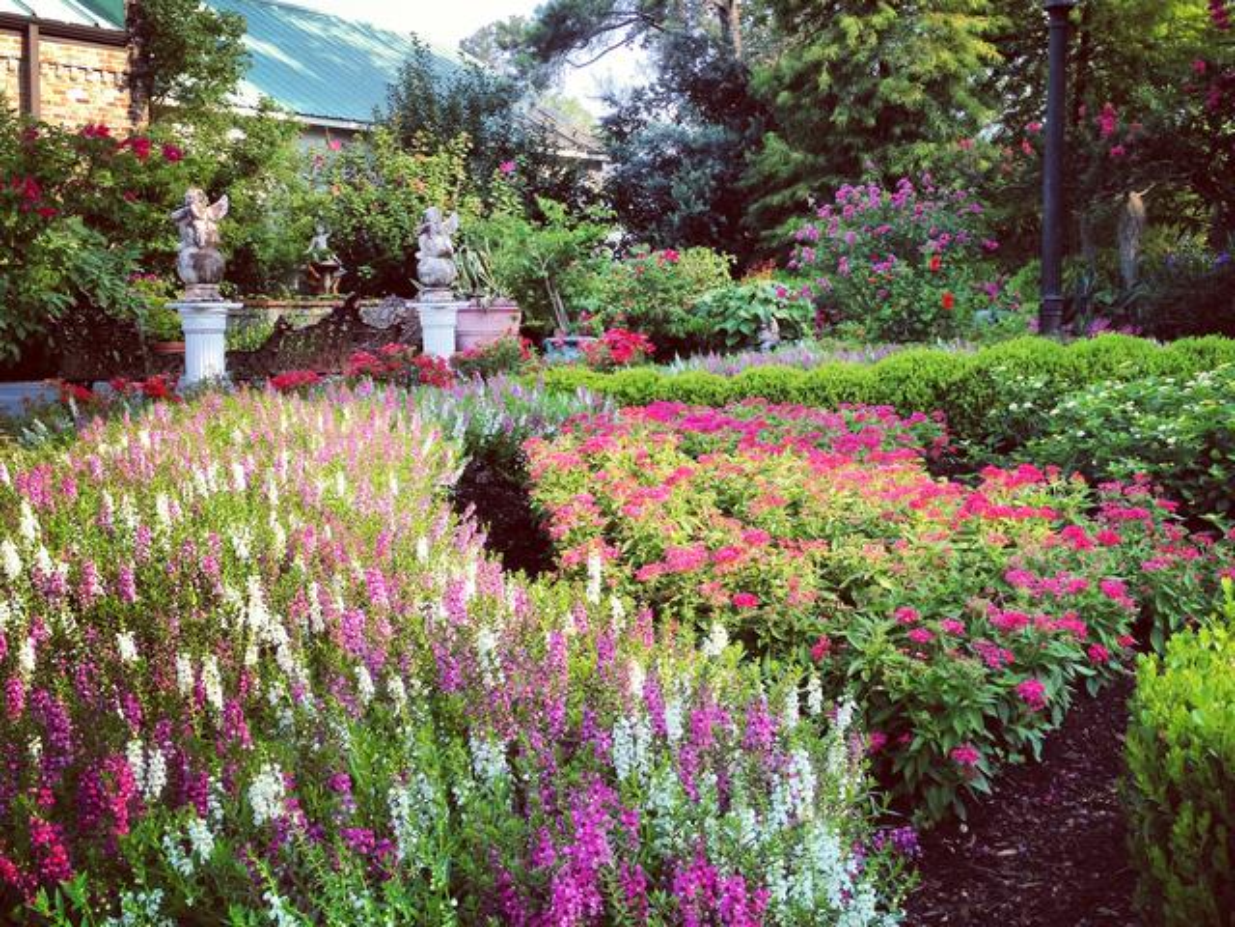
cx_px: 618
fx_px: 1249
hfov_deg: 52.6
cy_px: 464
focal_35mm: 35
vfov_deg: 40.7
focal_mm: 4.28
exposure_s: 1/480
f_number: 2.4
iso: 50
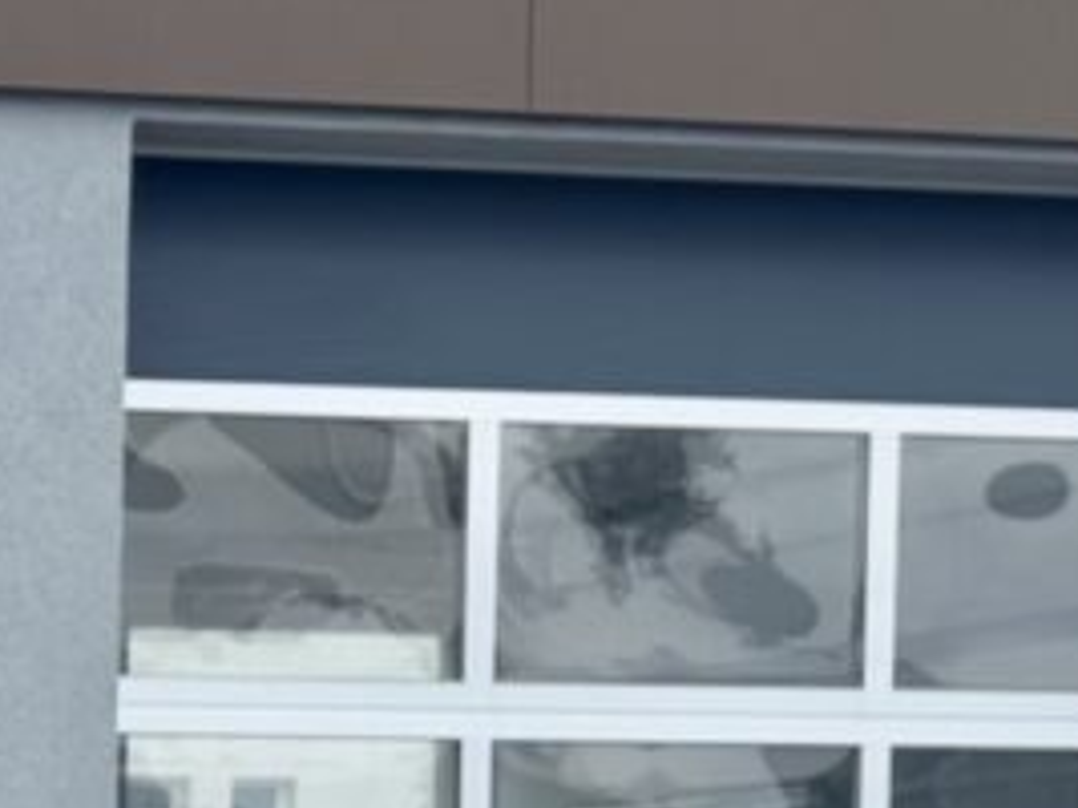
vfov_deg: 7.8
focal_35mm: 184
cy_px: 1531
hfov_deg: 10.3
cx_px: -670
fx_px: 5727
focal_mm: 6.76
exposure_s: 1/1427
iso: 64
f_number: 1.78
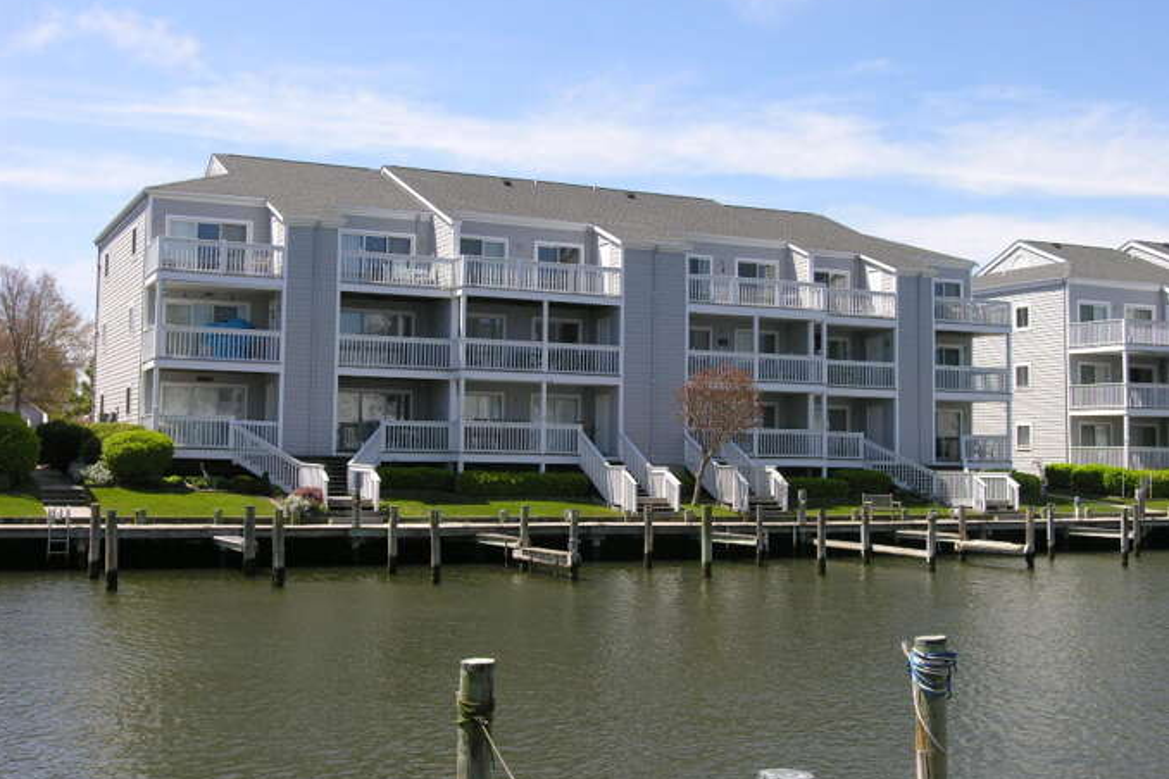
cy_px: 346
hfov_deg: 44.5
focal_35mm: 44
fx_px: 1429
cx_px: 582
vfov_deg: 30.5
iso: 50
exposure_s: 1/190
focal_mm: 10.7
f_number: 5.8
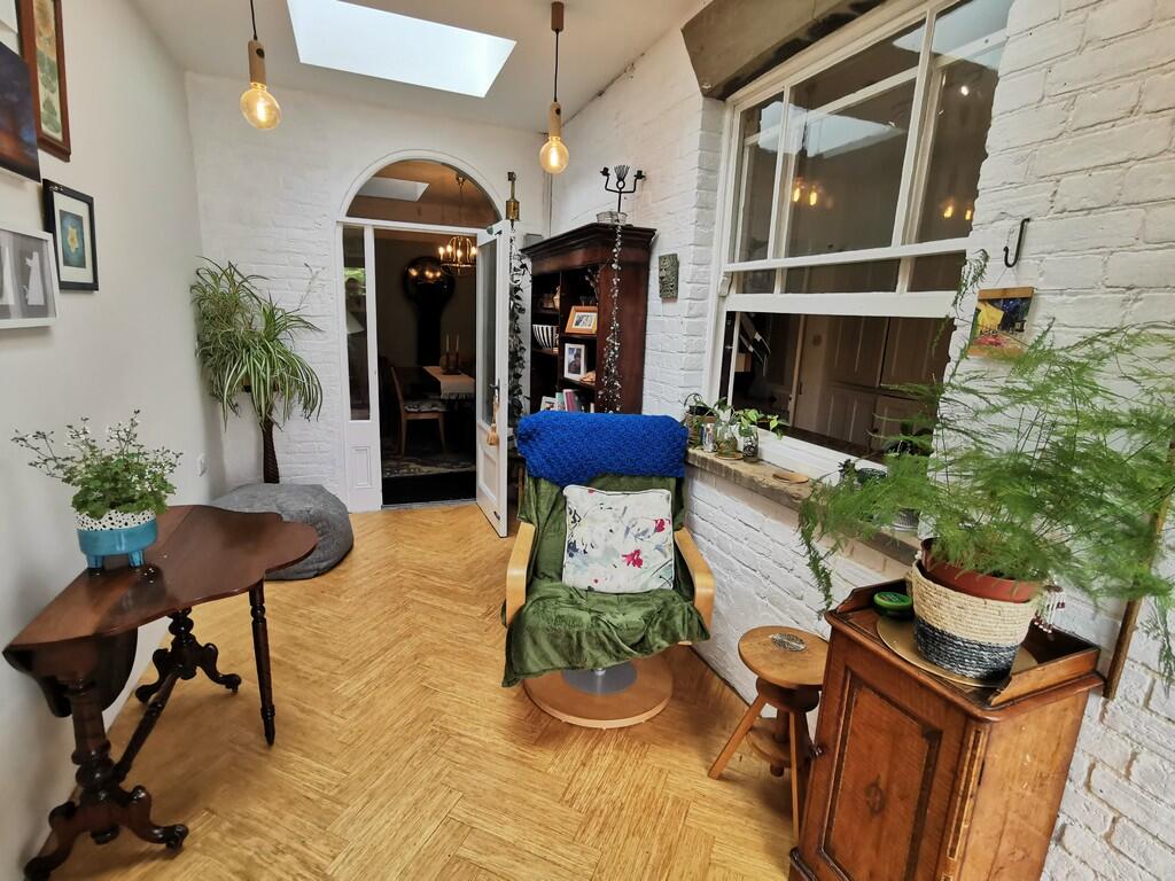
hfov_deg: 94.5
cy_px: 440
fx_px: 543
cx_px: 588
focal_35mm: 16
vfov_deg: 78.1
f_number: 2.2
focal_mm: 2.26
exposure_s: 1/120
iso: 125
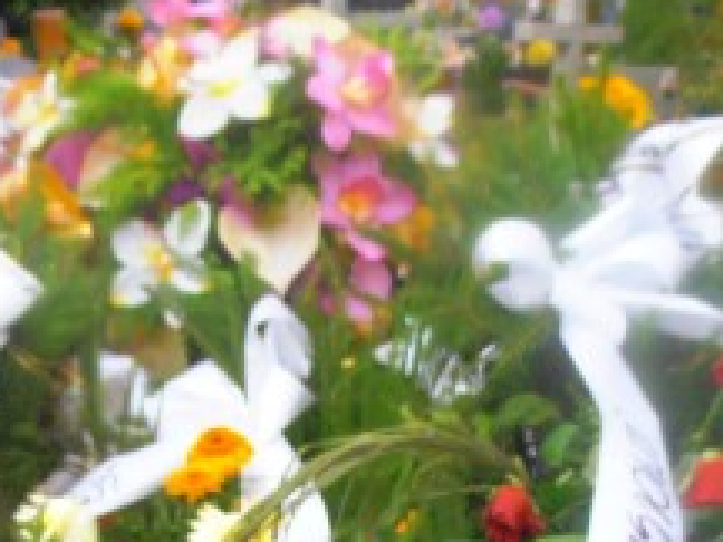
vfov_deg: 20.0
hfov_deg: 27.4
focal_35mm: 71
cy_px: 559
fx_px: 1483
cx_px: 358
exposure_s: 1/80
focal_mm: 4.2
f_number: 3
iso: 80
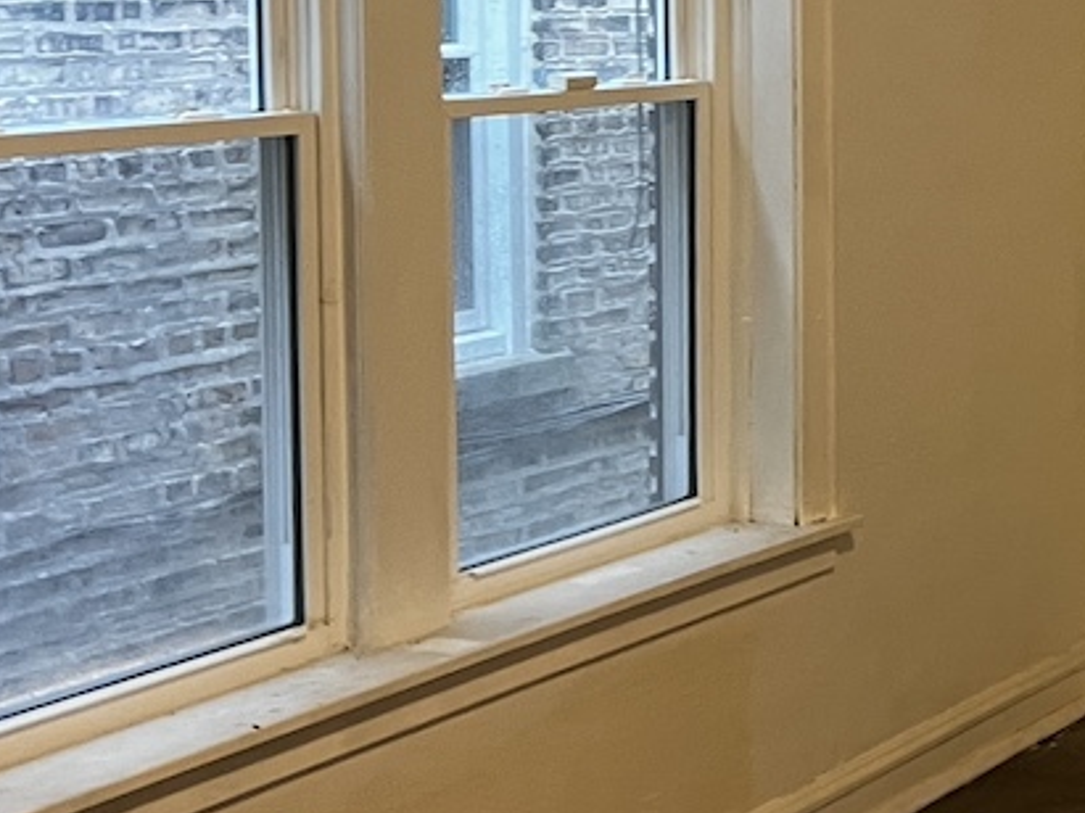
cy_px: 179
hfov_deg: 21.9
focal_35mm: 81
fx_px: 2538
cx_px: 1375
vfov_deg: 18.1
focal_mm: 5.7
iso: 250
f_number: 1.5
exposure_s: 1/60
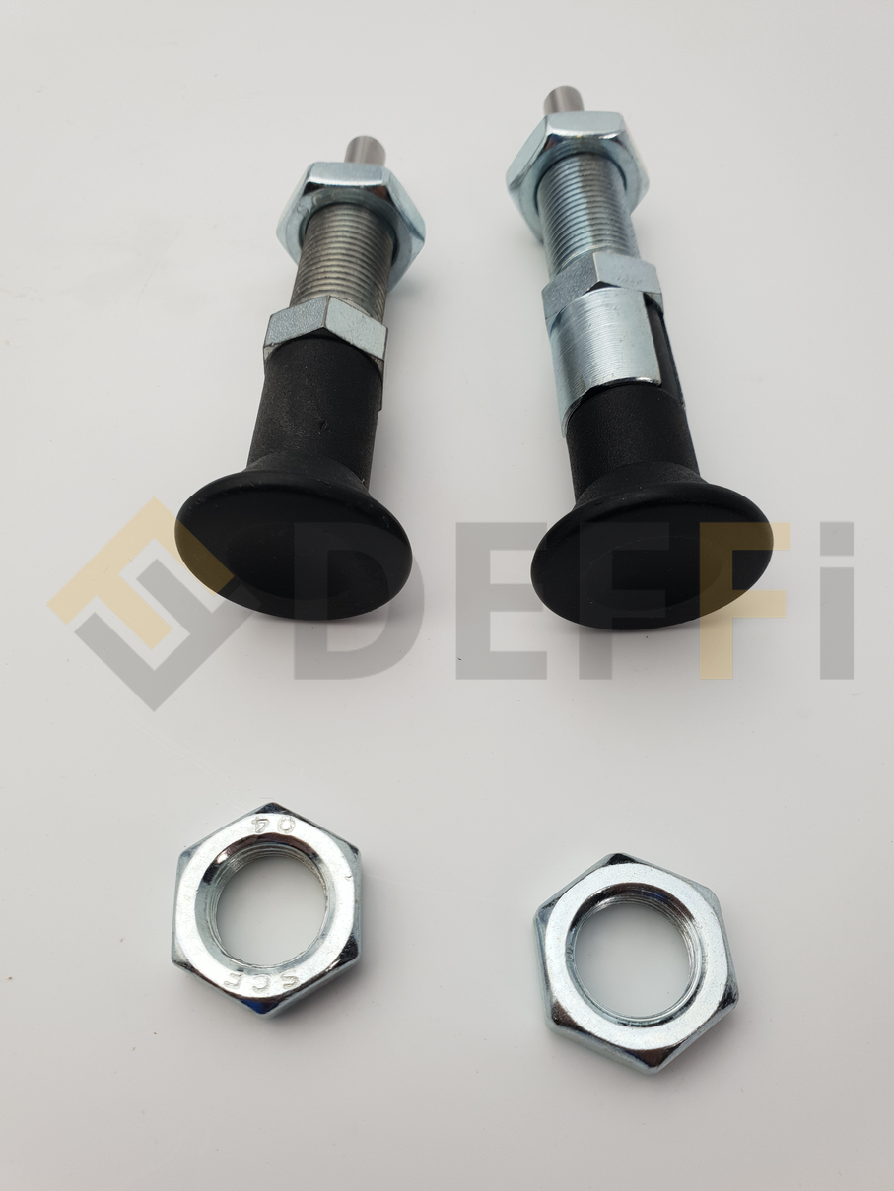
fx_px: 895
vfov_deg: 67.3
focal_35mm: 26
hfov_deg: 53.1
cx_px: 447
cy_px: 596
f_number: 2.4
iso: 50
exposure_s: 1/331
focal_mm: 4.3
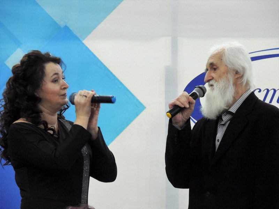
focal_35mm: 350
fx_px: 2821
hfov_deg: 5.7
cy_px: 104
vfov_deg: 4.2
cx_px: 140
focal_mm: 62.4
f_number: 4.8
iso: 1600
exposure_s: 1/30
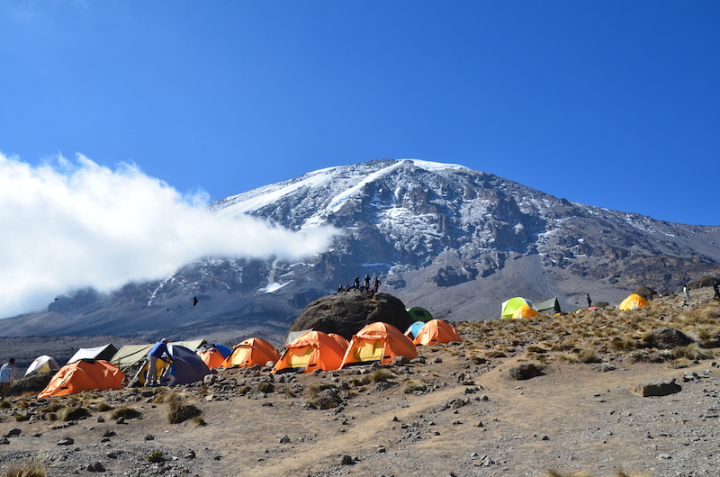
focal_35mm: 34
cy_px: 238
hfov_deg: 55.2
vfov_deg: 38.2
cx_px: 360
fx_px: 689
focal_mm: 23
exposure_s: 1/400
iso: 200
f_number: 11
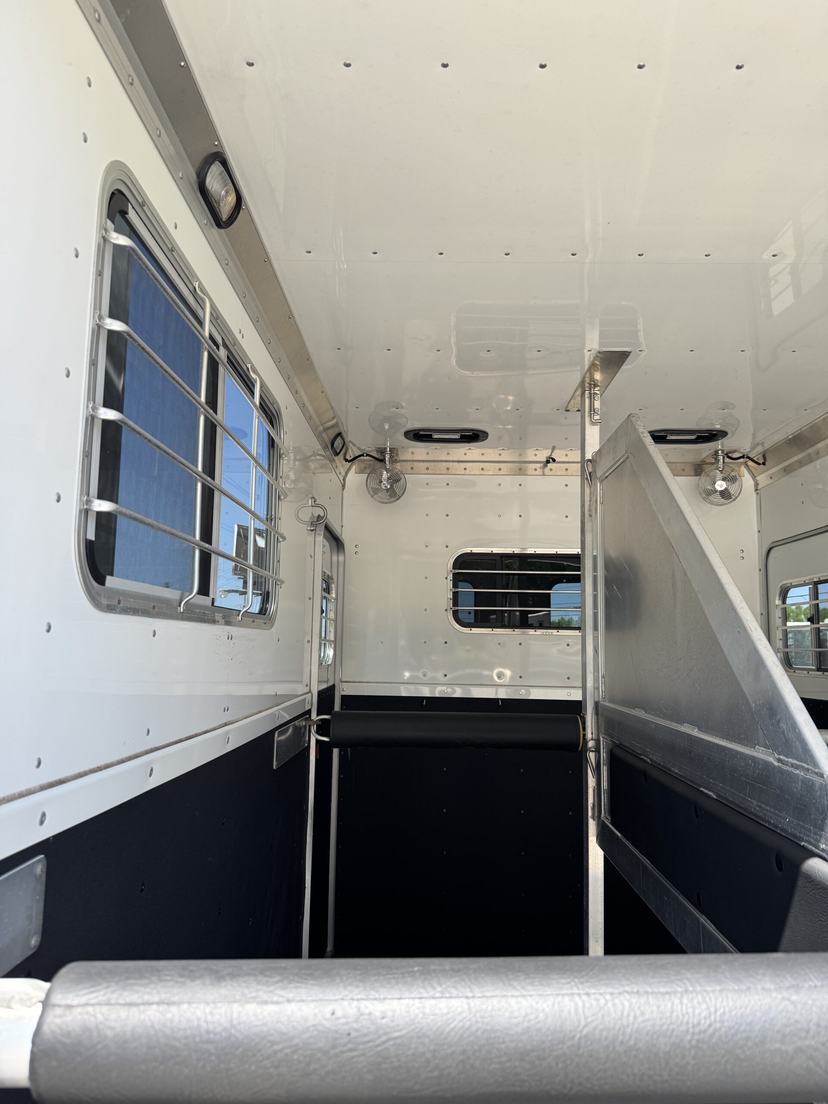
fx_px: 765
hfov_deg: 56.8
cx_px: 414
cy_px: 552
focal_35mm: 24
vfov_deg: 71.6
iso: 80
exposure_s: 1/925
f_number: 1.78
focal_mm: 6.76
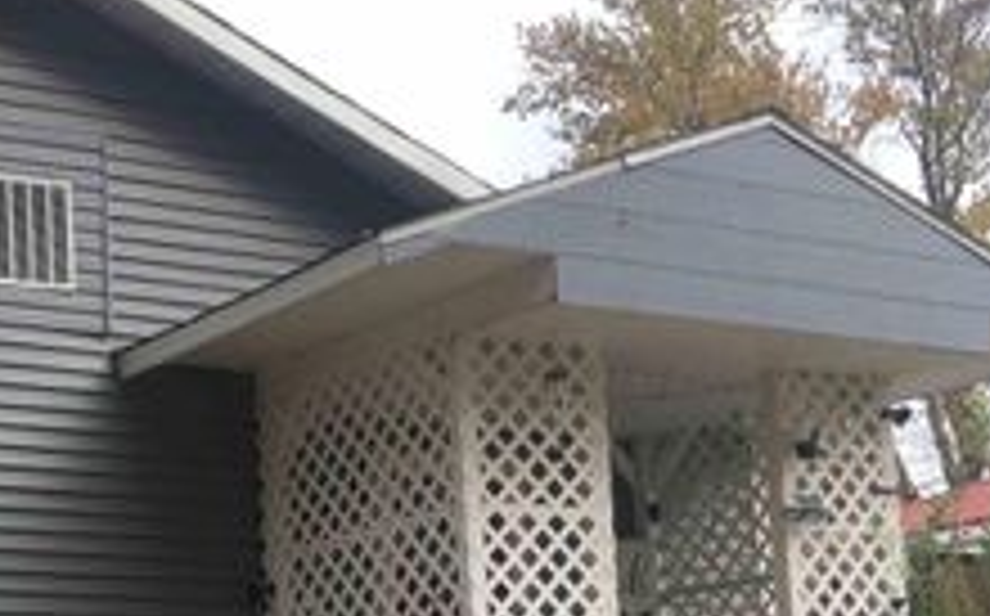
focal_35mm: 70
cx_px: -117
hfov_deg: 26.9
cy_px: 677
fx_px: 1887
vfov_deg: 17.9
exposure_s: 1/381
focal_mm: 4.15
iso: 25
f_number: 2.2
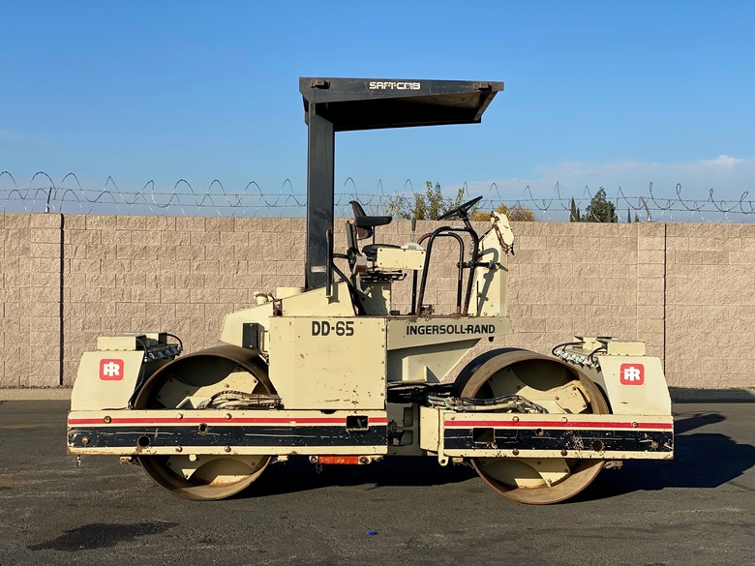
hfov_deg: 36.8
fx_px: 1134
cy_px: 283
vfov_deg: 28.0
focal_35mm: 52
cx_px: 378
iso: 20
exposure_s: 1/2519
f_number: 2
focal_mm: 6
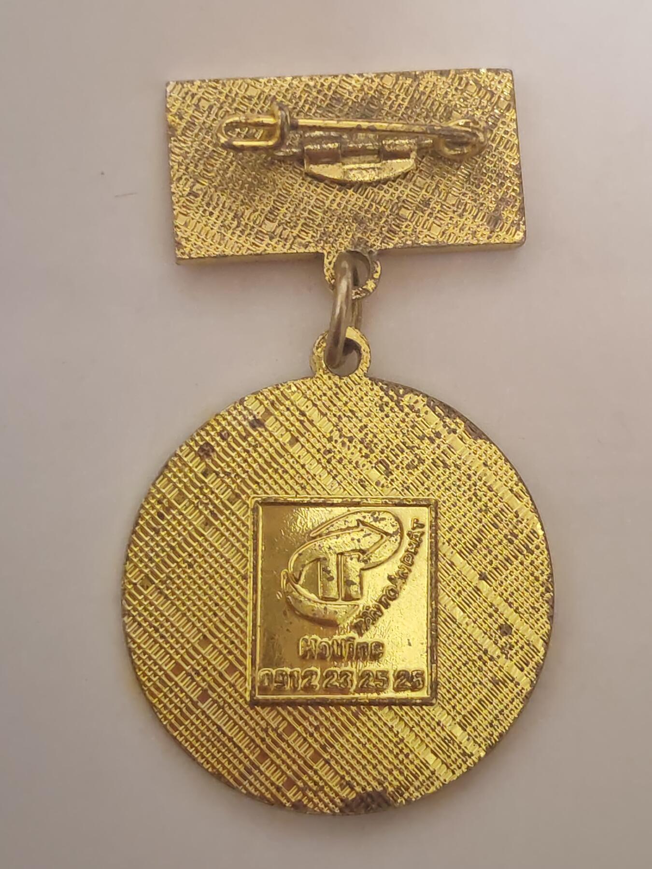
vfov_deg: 28.6
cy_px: 434
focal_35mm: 68
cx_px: 326
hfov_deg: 21.6
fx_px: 1708
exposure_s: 1/50
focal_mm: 5.52
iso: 1000
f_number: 1.95
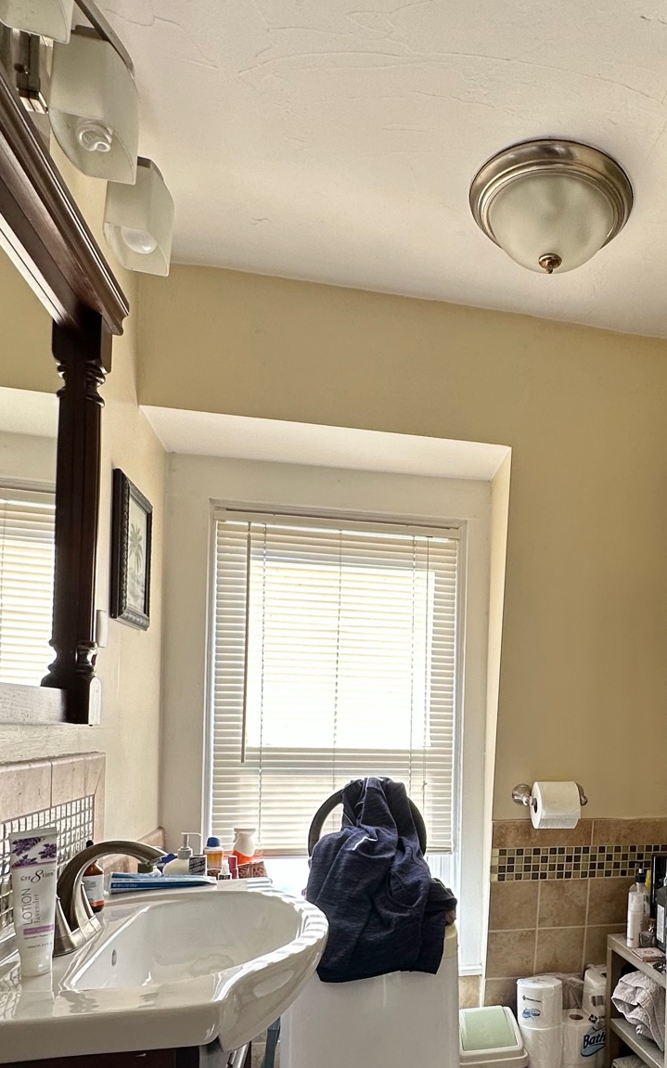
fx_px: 756
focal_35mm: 26
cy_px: 726
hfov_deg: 45.3
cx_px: 529
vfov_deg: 68.1
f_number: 2.2
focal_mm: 2.22
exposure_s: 1/143
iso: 40
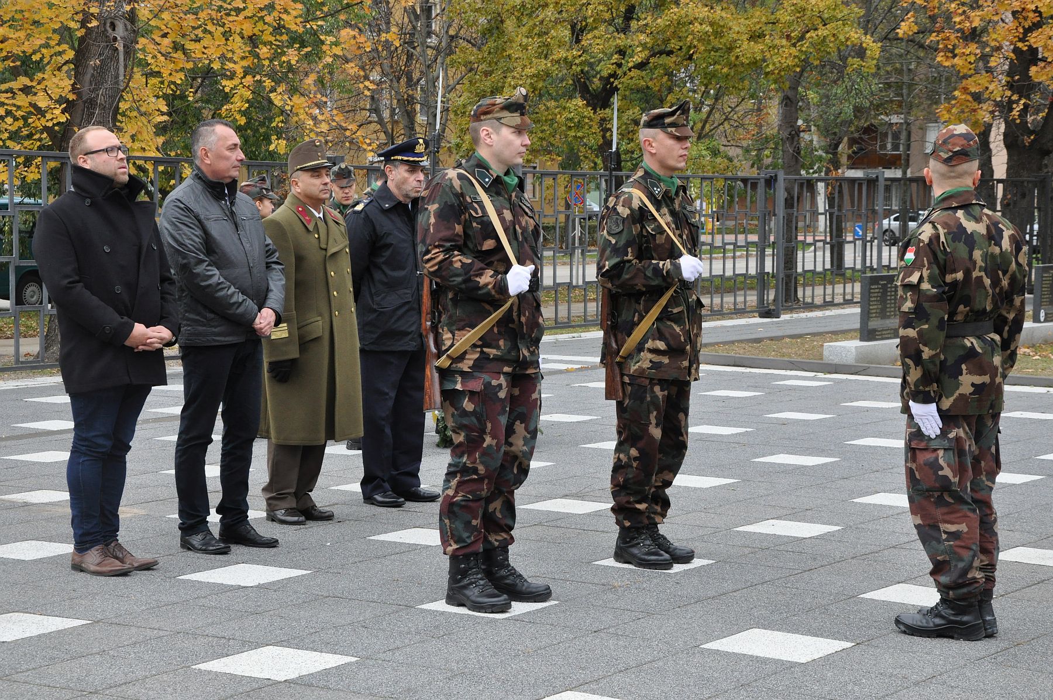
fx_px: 2191
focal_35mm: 75
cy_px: 350
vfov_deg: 18.1
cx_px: 526
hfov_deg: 27.0
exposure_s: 1/320
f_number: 9
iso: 1000
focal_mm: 50
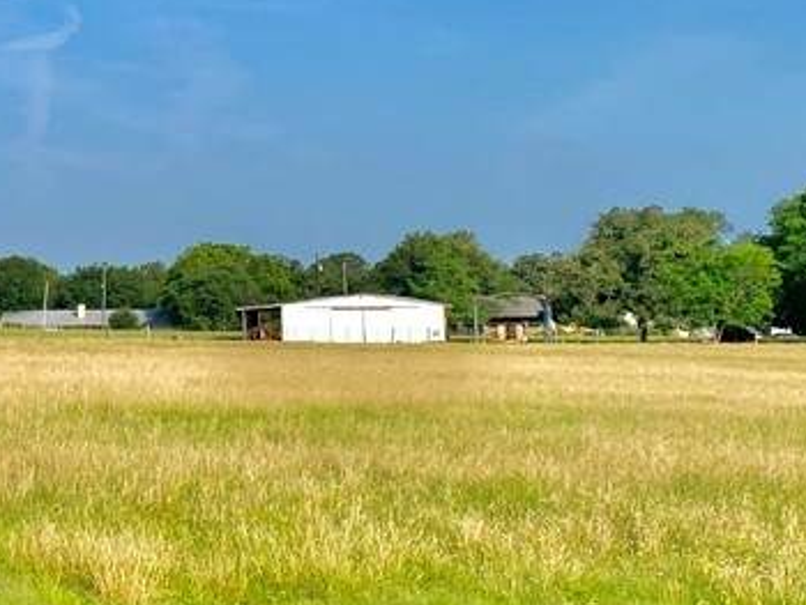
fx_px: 1771
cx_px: 46
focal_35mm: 76
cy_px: 97
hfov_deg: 24.7
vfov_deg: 19.2
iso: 32
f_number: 1.8
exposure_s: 1/2890
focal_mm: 4.25
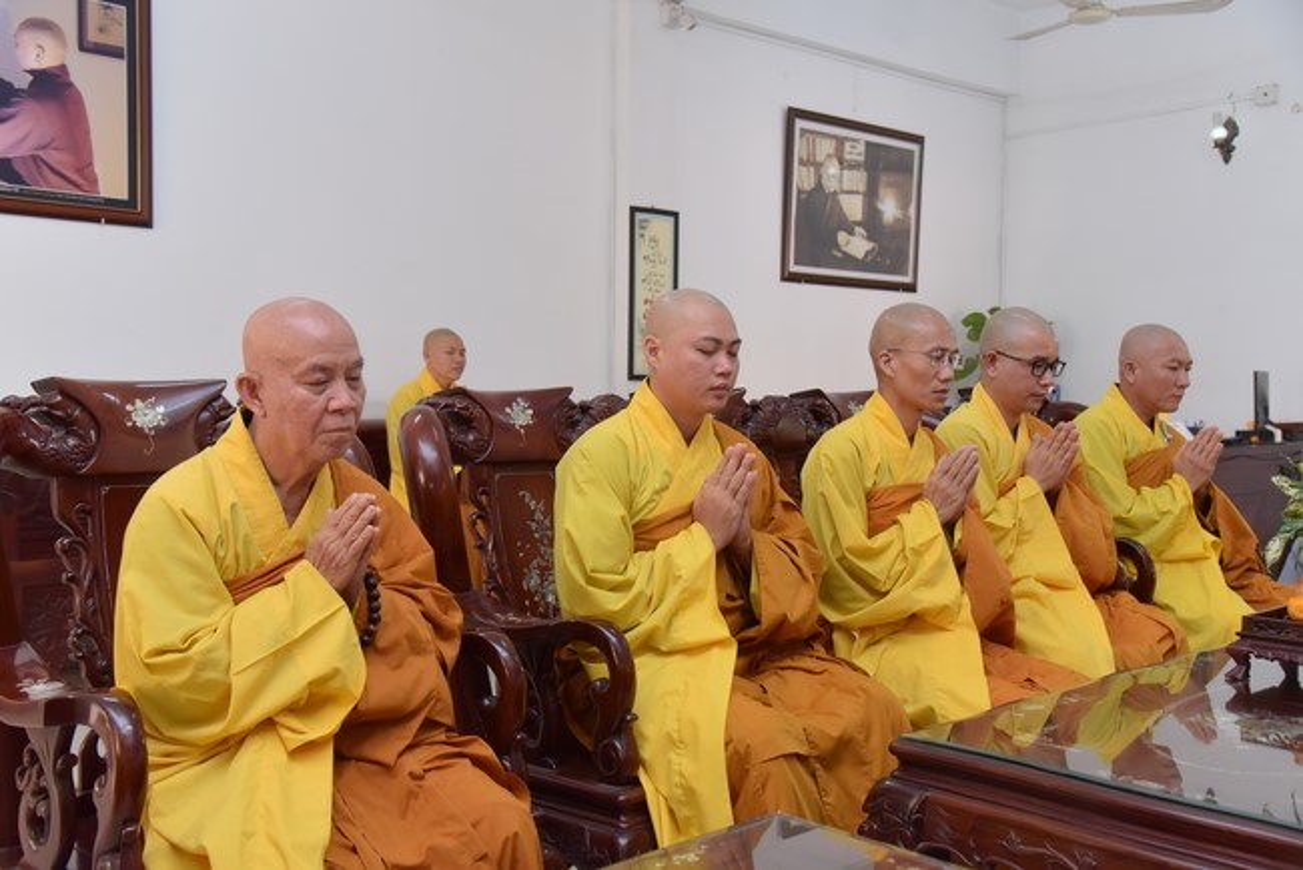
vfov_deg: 35.1
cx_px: 652
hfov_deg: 50.7
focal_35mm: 38
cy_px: 435
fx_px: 1376
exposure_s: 1/125
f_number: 5.6
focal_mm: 38
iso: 1000
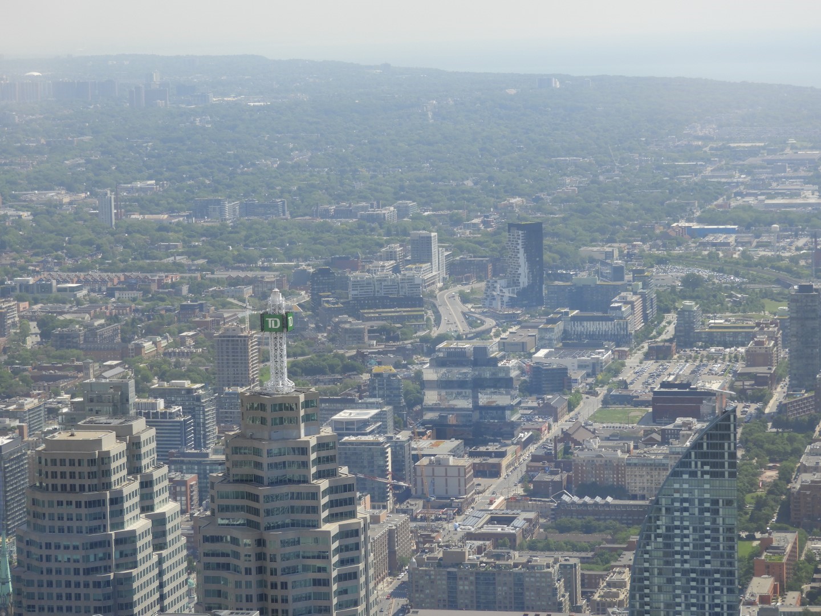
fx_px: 2727
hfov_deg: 17.1
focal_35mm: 115
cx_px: 410
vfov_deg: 12.9
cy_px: 308
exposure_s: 1/160
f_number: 5
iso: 100
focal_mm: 20.6
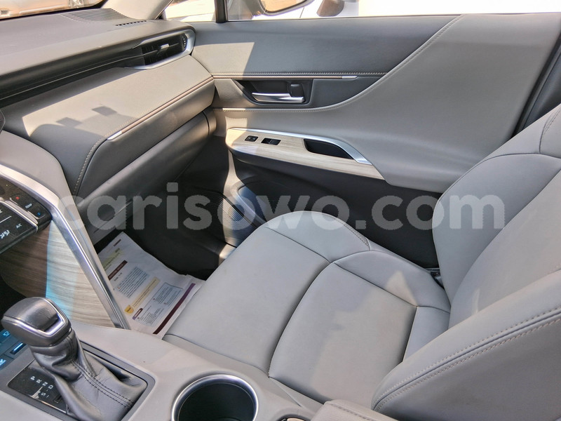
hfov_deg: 67.3
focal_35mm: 26
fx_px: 421
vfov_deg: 53.1
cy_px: 210
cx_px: 280
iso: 25
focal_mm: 3.98
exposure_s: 1/100
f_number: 1.8
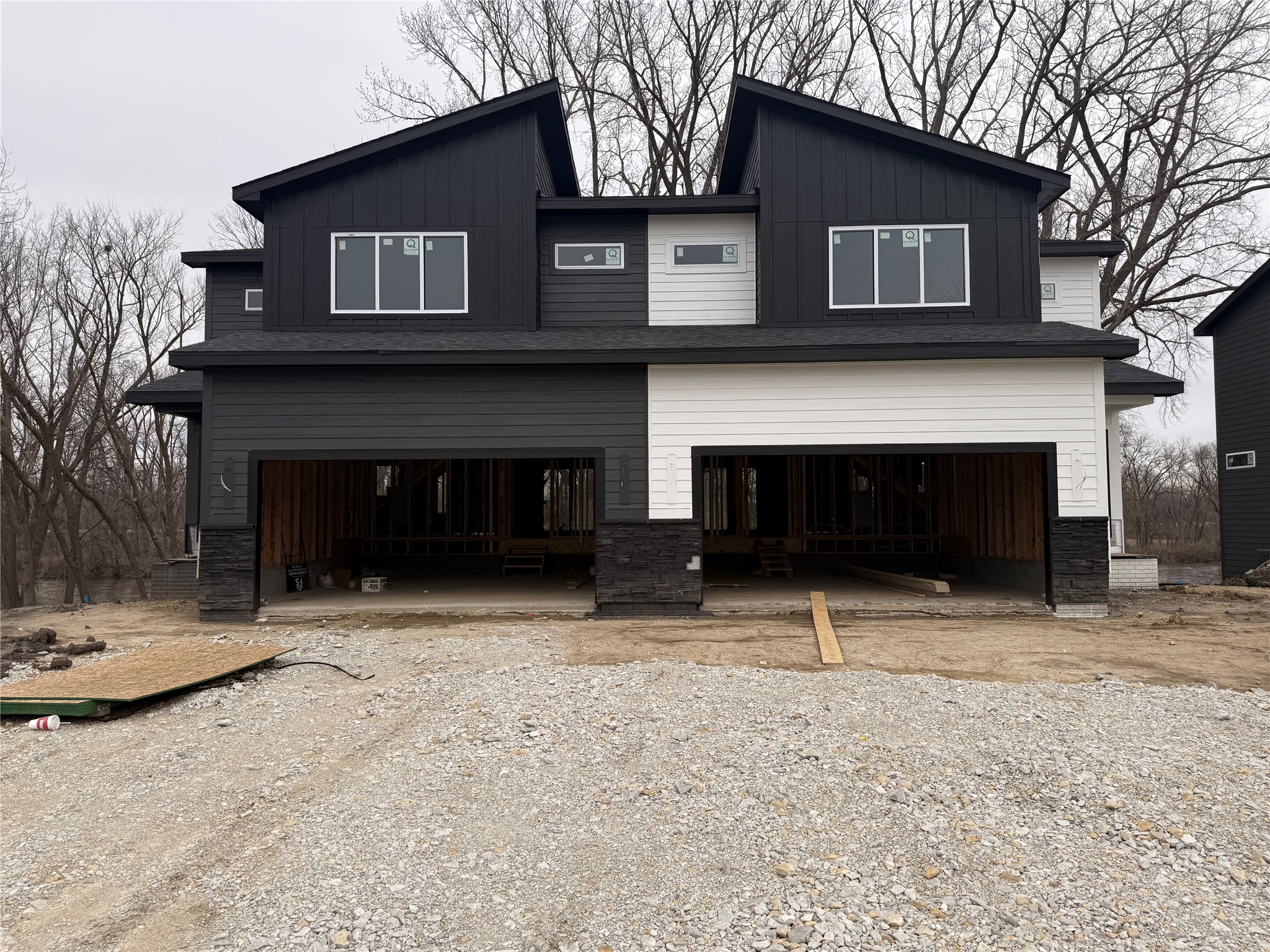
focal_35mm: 24
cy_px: 476
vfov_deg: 56.8
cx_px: 635
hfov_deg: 71.6
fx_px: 881
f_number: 1.78
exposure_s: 1/2299
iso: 80
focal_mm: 6.76
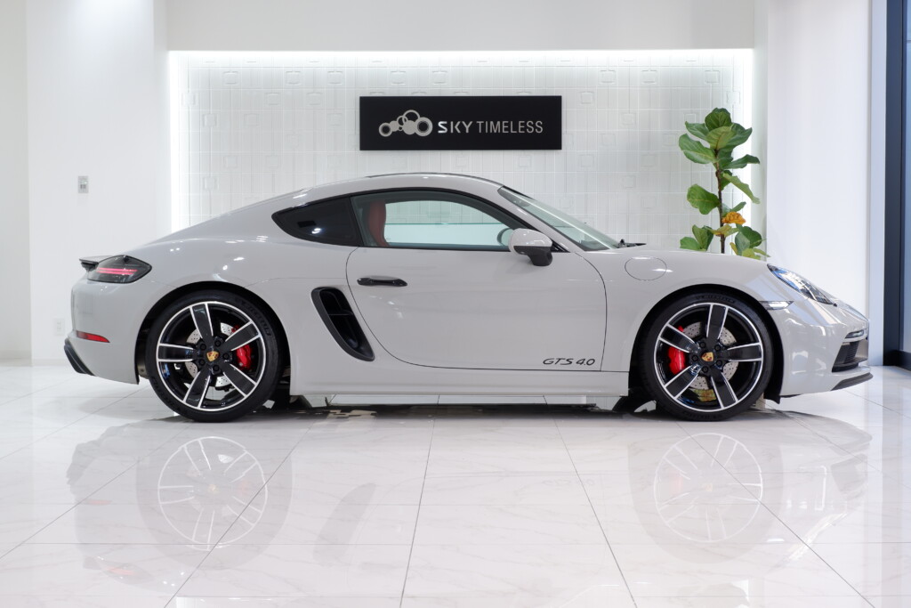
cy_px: 304
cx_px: 456
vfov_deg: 26.5
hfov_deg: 38.9
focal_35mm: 51
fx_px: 1291
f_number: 5
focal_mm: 34.3
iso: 250
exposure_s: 1/70
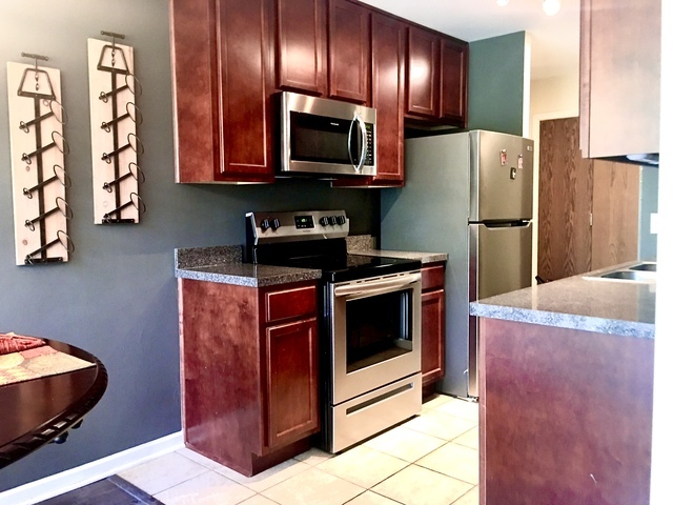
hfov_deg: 61.7
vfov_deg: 48.2
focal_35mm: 29
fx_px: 564
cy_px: 252
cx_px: 336
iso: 100
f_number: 2.2
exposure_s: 1/15
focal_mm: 4.15
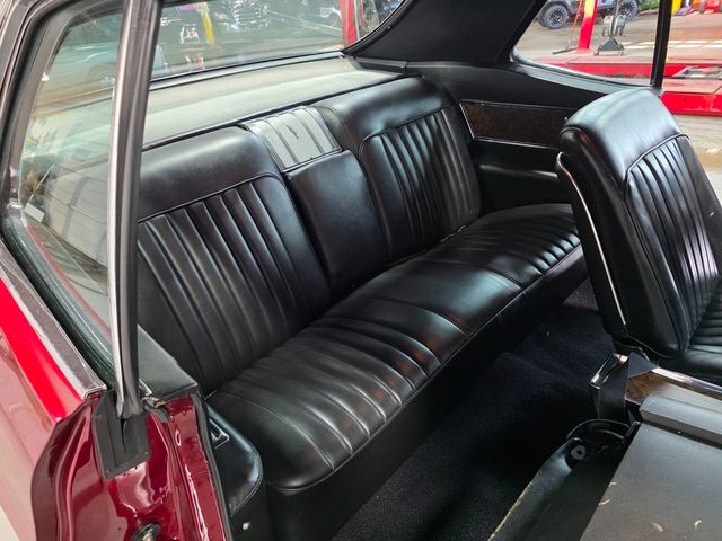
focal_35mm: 23
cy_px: 270
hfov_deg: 73.9
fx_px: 480
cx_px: 361
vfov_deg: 58.9
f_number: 1.7
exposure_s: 1/120
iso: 800
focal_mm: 6.3
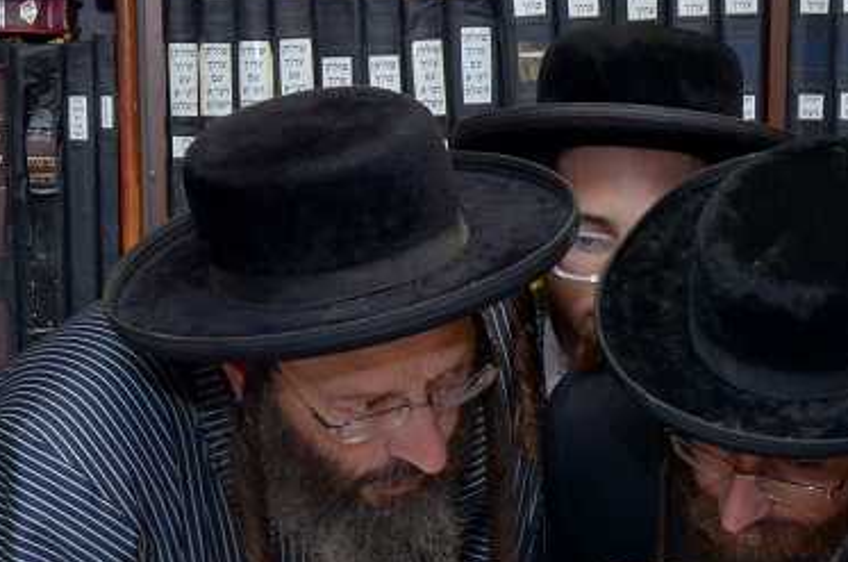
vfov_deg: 11.1
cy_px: 742
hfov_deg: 17.1
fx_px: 2806
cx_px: 573
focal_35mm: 119
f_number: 8
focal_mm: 29
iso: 800
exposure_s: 1/160
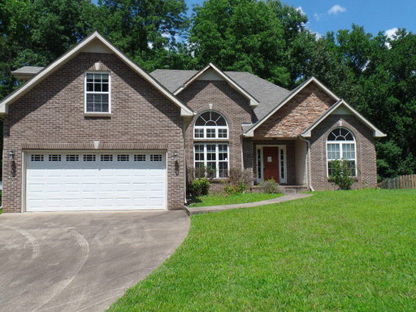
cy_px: 156
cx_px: 208
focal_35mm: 35
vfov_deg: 40.7
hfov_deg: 52.6
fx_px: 421
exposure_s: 1/1000
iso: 100
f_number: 3.4
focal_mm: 6.2
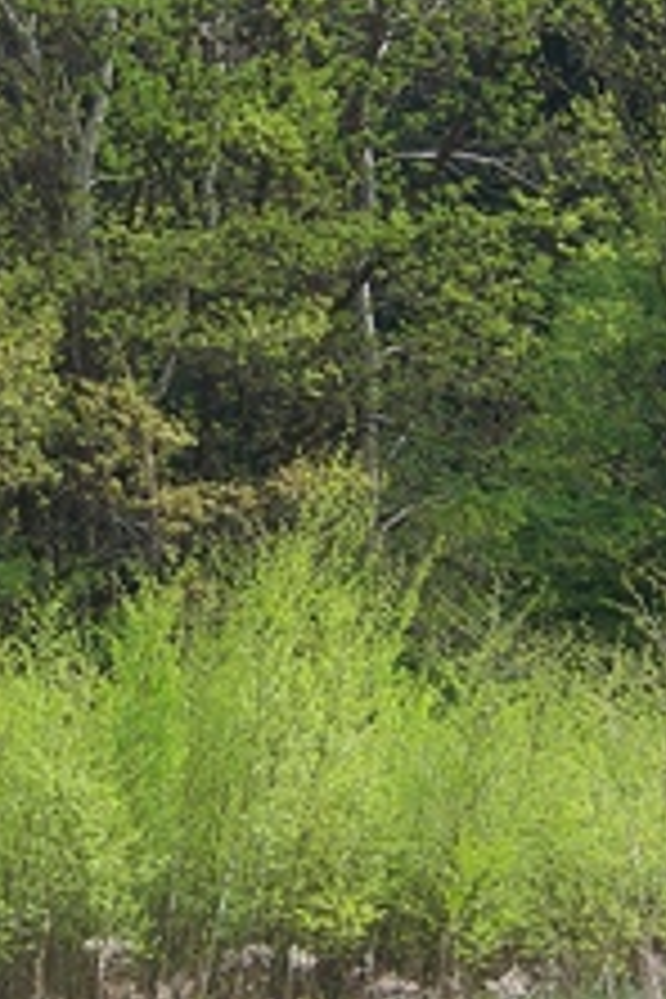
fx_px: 6798
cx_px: 302
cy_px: 387
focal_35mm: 245
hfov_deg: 5.6
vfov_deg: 8.4
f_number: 3.2
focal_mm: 14.6
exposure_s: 1/320
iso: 64
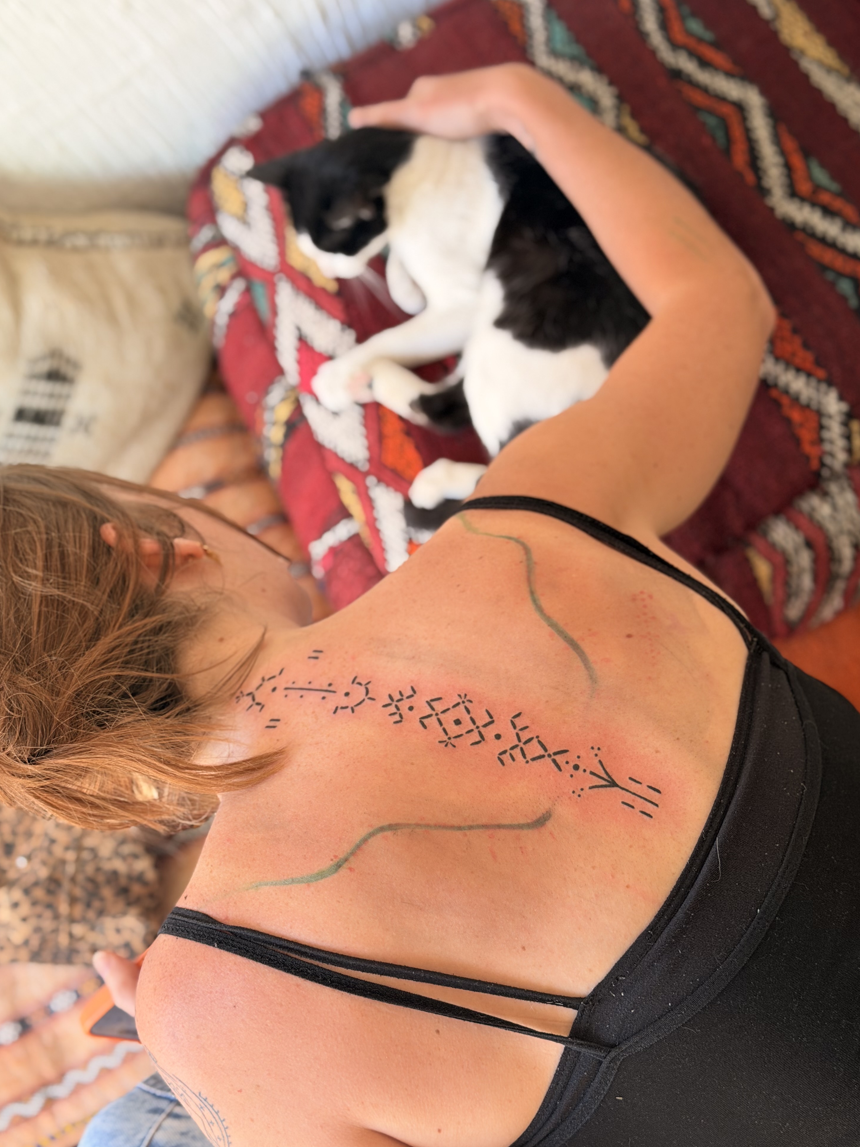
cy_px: 568
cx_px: 436
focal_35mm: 50
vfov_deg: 38.2
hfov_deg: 29.1
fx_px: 1656
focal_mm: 6.76
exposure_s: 1/121
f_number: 1.78
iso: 100
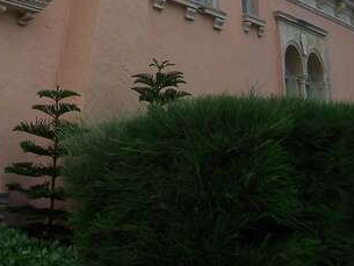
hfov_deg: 19.3
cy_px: -72
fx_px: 992
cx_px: -48
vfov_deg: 14.6
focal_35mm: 97
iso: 64
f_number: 2.8
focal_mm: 7.8
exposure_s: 1/640
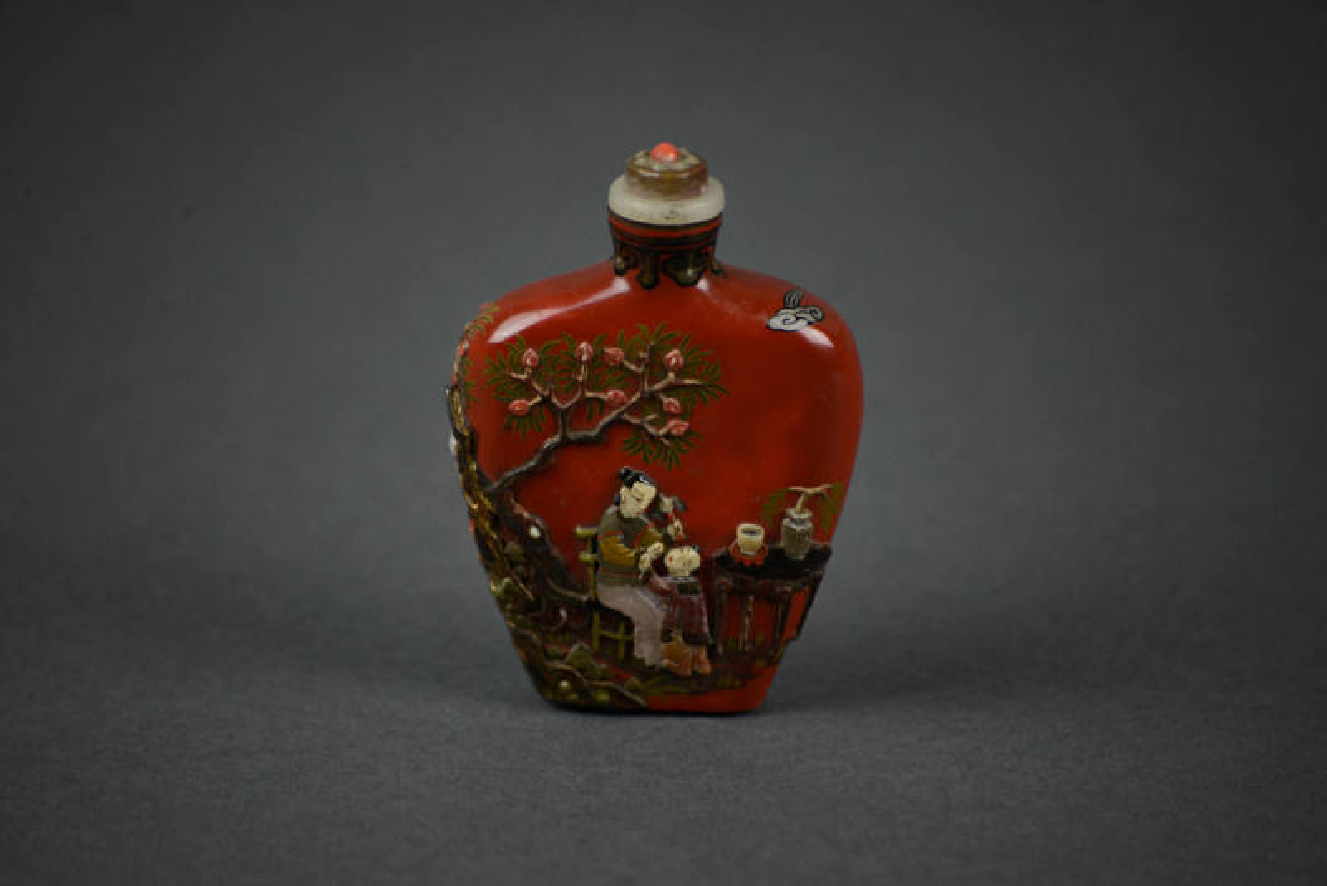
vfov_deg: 4.6
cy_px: 443
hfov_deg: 6.9
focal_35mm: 300
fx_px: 11062
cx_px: 664
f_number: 5.6
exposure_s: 1/100
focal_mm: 300
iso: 1000
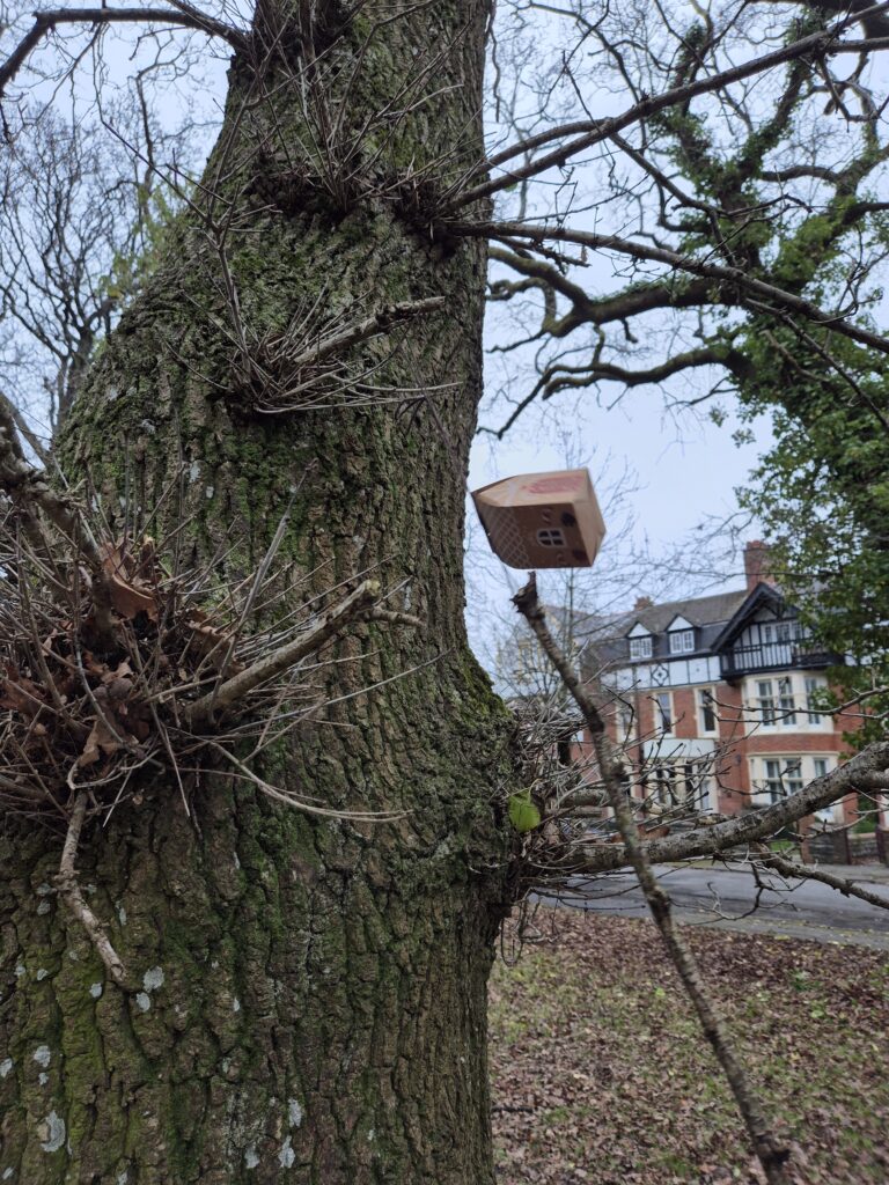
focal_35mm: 23
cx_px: 444
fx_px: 788
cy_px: 592
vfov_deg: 73.9
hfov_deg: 58.9
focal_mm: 5.4
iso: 25
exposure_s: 1/162
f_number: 1.8
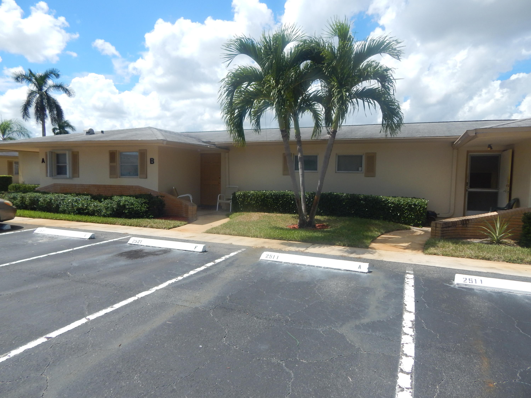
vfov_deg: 61.1
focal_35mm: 22
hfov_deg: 76.4
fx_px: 337
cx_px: 266
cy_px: 199
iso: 125
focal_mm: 4
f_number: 6
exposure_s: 1/640
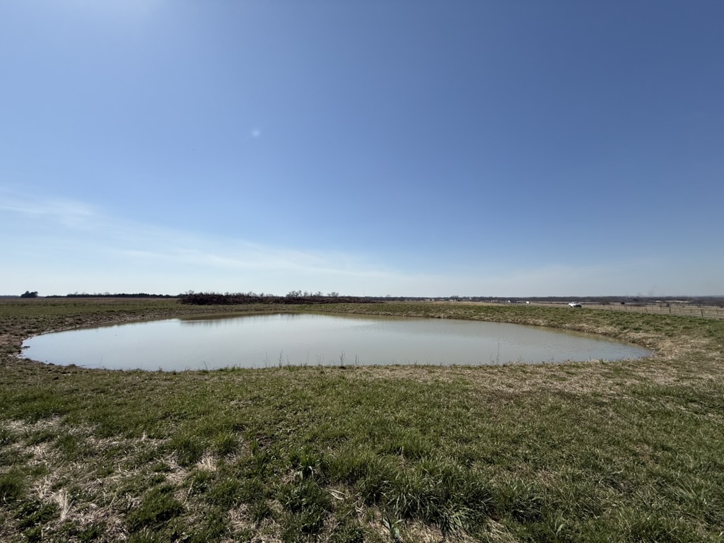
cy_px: 272
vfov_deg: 85.7
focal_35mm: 14
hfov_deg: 102.1
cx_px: 362
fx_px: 293
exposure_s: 1/5618
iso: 50
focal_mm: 2.22
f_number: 2.2
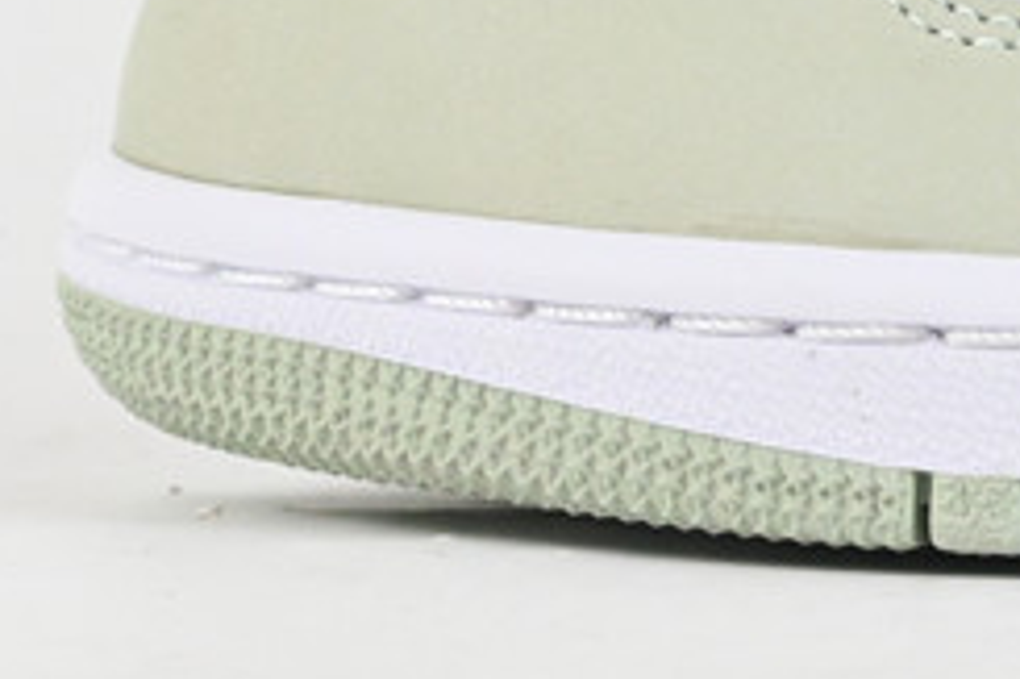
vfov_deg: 5.3
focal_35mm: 257
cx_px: 2048
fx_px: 7289
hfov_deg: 7.7
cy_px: -433
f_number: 10
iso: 1000
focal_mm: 35
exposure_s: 1/80
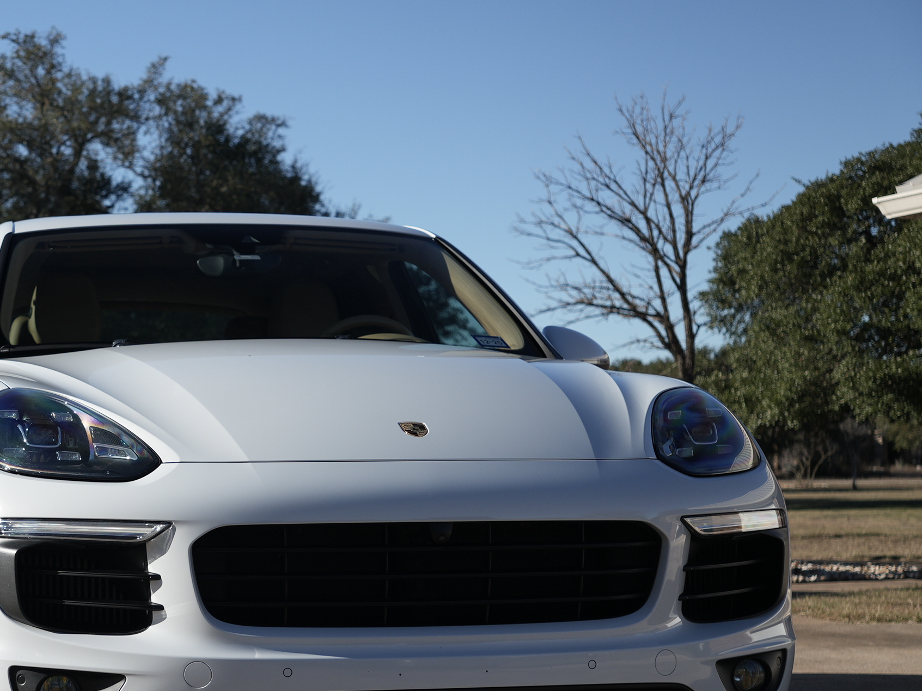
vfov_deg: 19.6
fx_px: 1999
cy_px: 442
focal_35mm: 75
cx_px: 161
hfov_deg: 25.4
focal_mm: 28.4
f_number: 2.8
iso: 100
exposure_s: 1/60
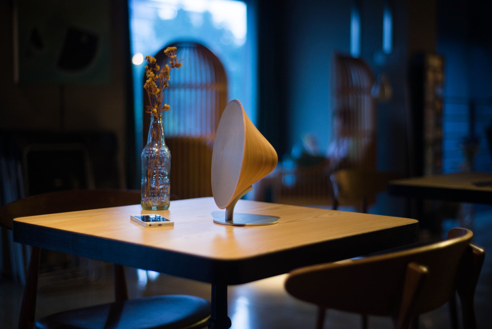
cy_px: 164
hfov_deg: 39.6
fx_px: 684
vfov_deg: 27.0
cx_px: 246
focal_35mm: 50
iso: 400
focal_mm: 50
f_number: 1.8
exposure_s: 1/100
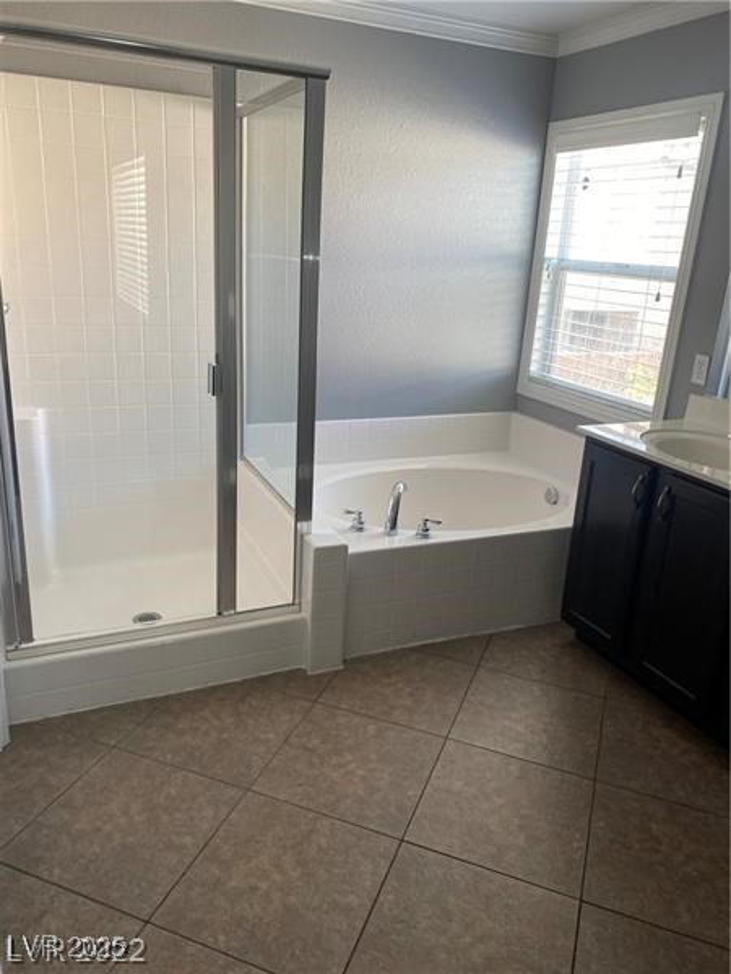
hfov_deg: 53.1
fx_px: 732
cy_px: 487
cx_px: 366
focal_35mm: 26
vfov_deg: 67.3
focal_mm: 4.25
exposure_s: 1/120
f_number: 1.8
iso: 125
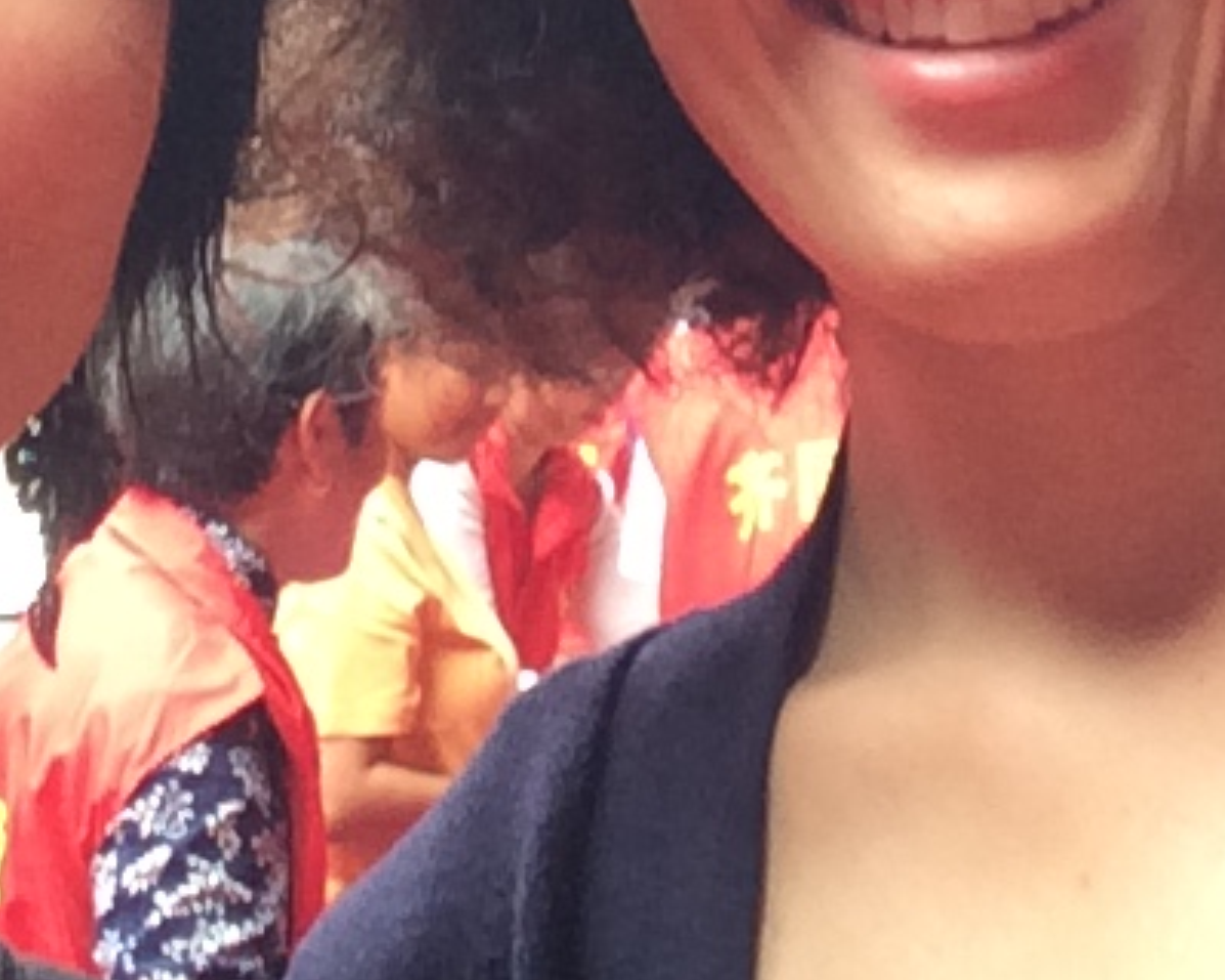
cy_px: -221
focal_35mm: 97
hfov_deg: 19.8
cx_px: 663
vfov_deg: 15.3
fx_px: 3516
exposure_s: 1/100
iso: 100
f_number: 2.4
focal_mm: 2.15
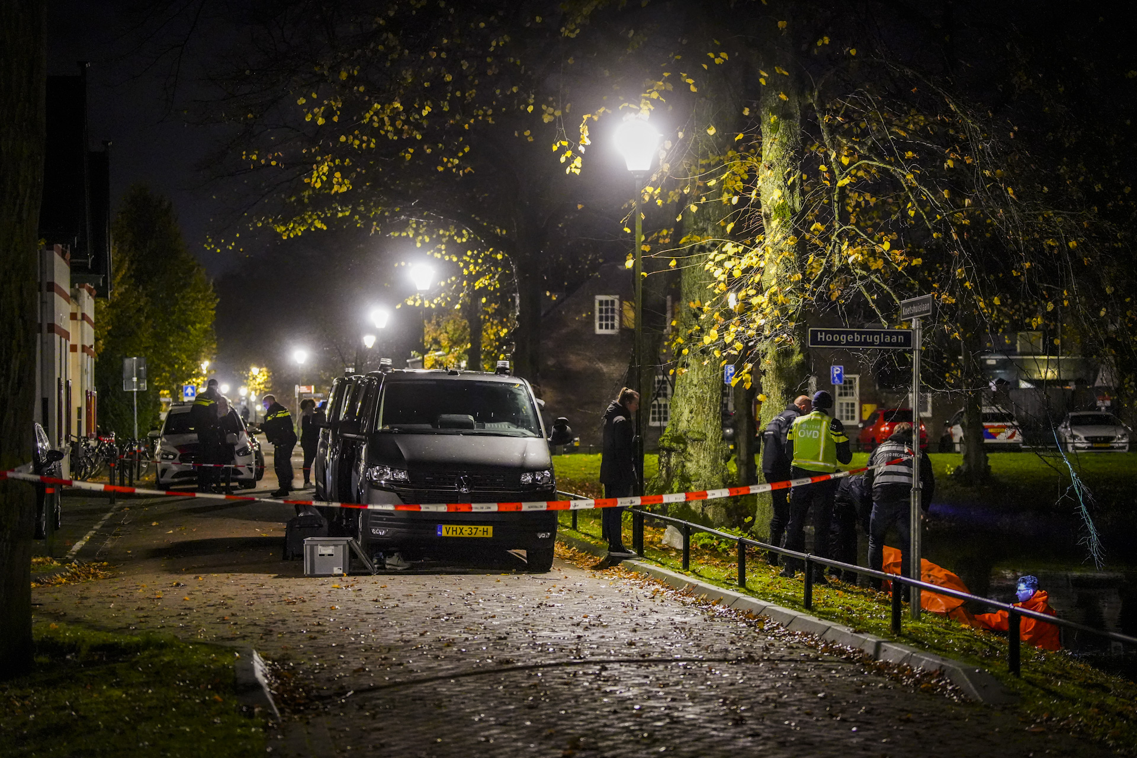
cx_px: 568
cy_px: 379
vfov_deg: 17.3
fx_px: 2495
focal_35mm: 79
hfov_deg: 25.7
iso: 10000
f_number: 2.8
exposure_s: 1/30
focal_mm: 79
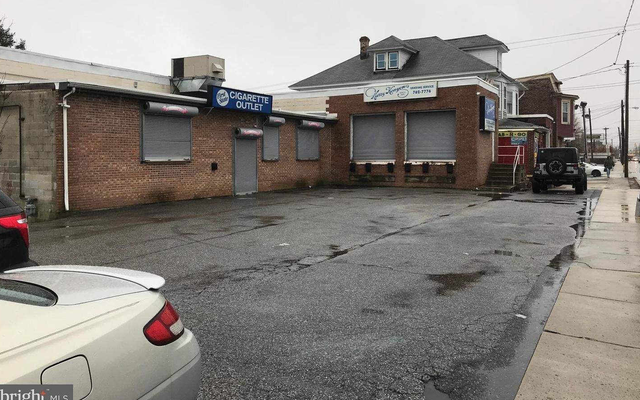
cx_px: 318
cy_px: 168
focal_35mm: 30
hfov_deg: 62.9
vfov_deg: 41.7
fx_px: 523
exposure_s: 1/361
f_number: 1.8
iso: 20
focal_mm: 3.99
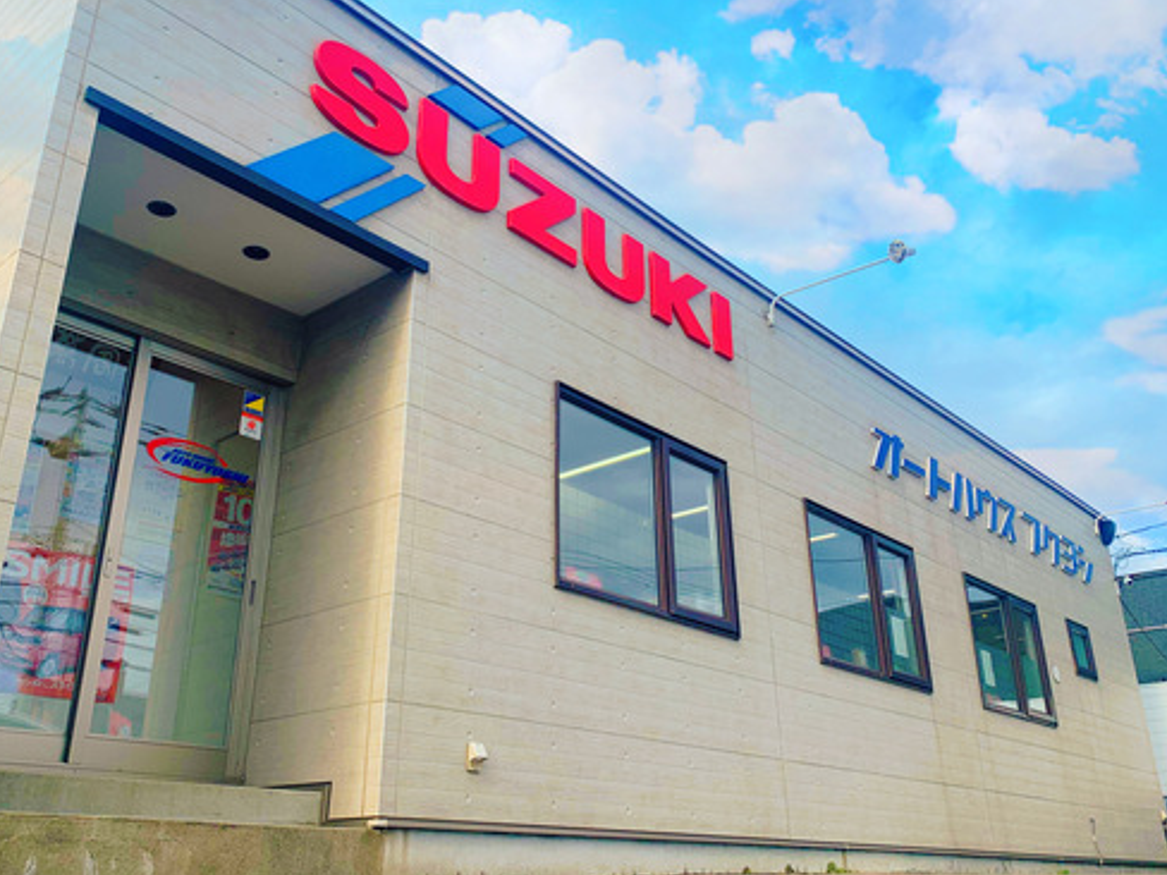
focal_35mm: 32
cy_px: 423
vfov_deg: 44.2
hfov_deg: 56.8
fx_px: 1079
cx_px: 569
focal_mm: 4.25
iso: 25
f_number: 1.8
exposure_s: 1/1032
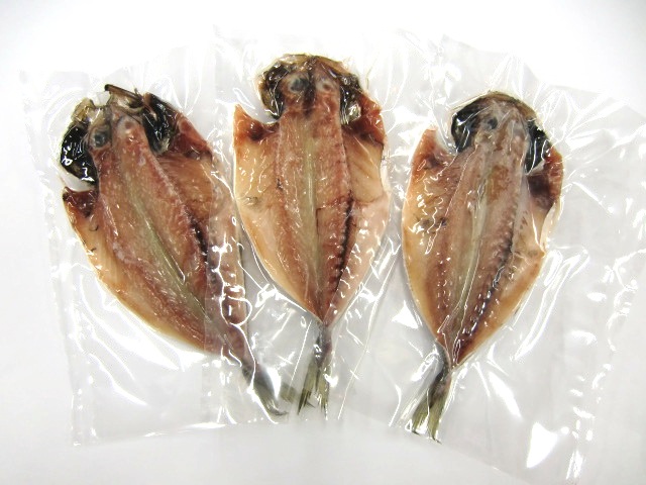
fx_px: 448
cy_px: 242
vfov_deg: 56.8
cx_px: 323
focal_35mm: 24
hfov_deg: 71.6
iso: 100
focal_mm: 4.3
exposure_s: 1/60
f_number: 3.2
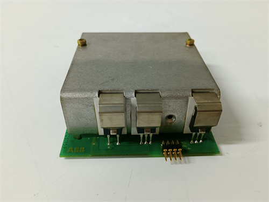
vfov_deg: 51.4
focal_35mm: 27
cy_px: 101
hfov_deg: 65.3
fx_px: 210
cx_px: 134
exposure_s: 1/50
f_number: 1.9
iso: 926
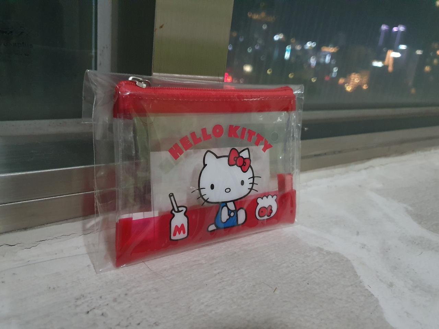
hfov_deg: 67.3
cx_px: 220
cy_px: 164
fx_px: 330
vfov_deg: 53.1
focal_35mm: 26
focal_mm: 4.32
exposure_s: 1/30
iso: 640
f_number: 1.5
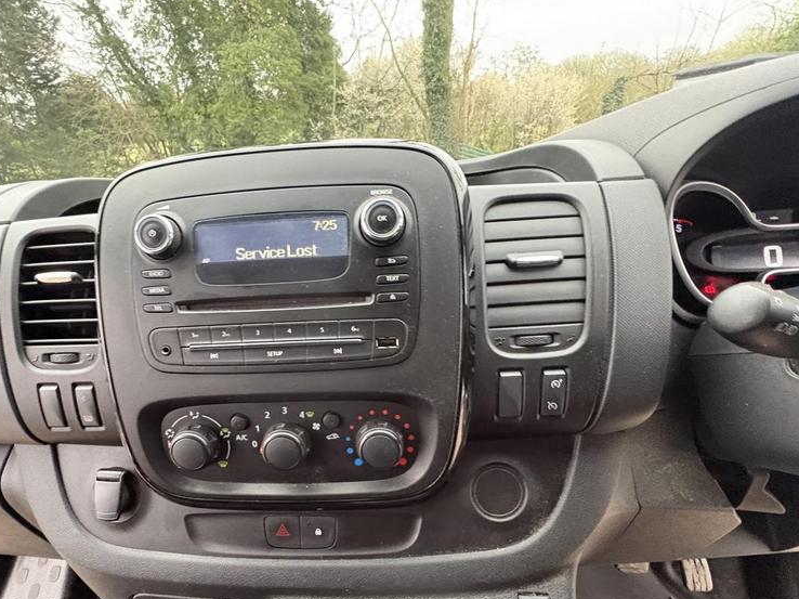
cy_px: 362
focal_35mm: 17
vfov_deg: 73.8
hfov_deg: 90.6
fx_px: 392
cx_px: 350
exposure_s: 1/58
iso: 800
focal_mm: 2.22
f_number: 2.2
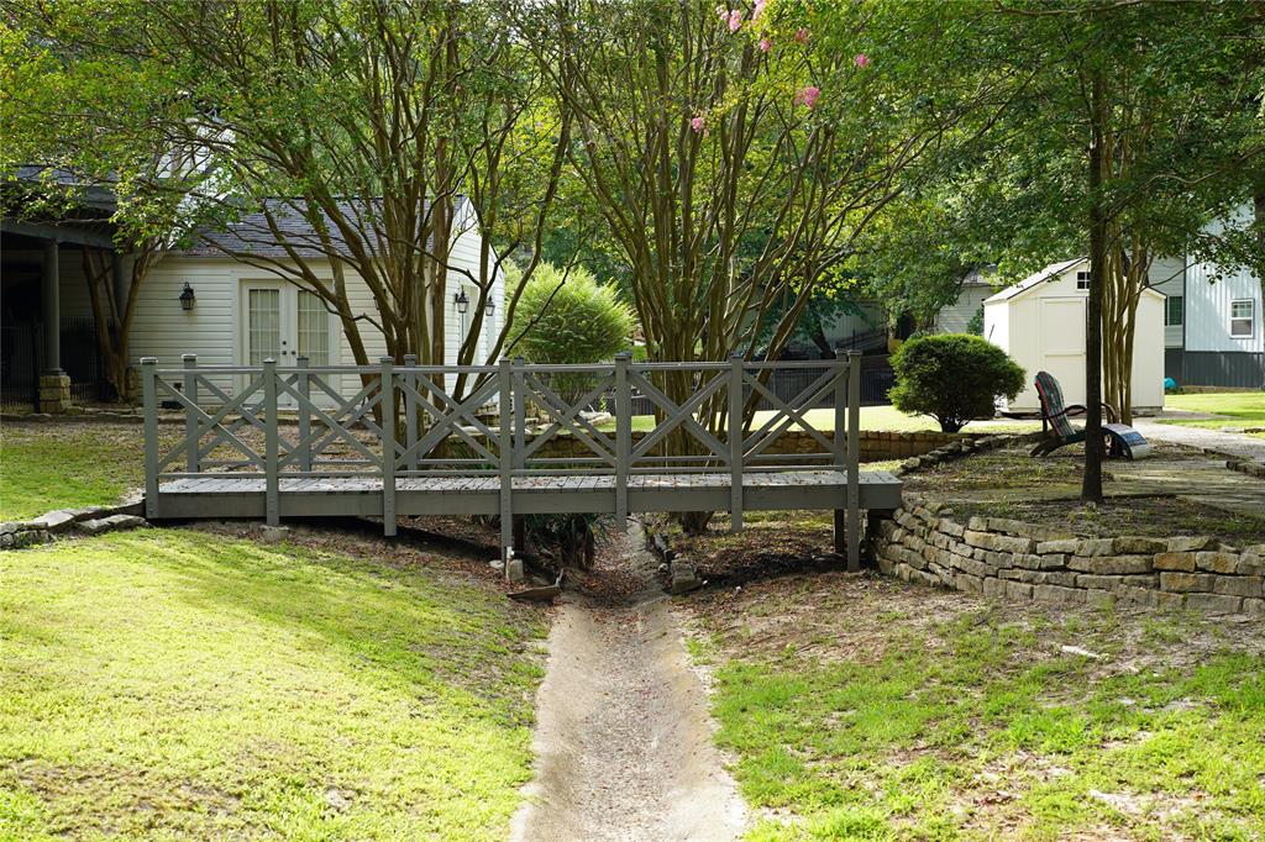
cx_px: 632
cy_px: 421
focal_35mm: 50
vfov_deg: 27.0
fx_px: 1756
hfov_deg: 39.6
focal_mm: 50
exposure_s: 1/80
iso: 100
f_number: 5
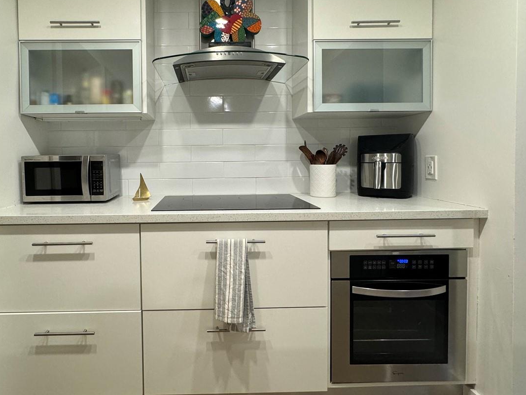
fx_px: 319
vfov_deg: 63.2
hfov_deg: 78.0
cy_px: 171
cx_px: 208
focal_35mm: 21
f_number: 2.2
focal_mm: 2.22
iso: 200
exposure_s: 1/60
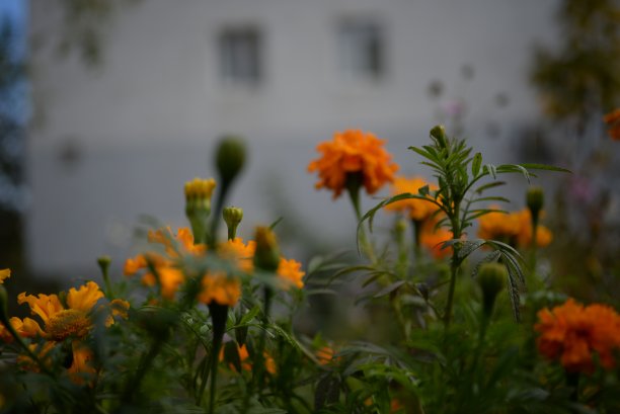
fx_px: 862
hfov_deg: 39.6
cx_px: 310
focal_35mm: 50
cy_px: 207
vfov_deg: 27.0
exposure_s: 1/1000
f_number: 2.8
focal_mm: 50
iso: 100
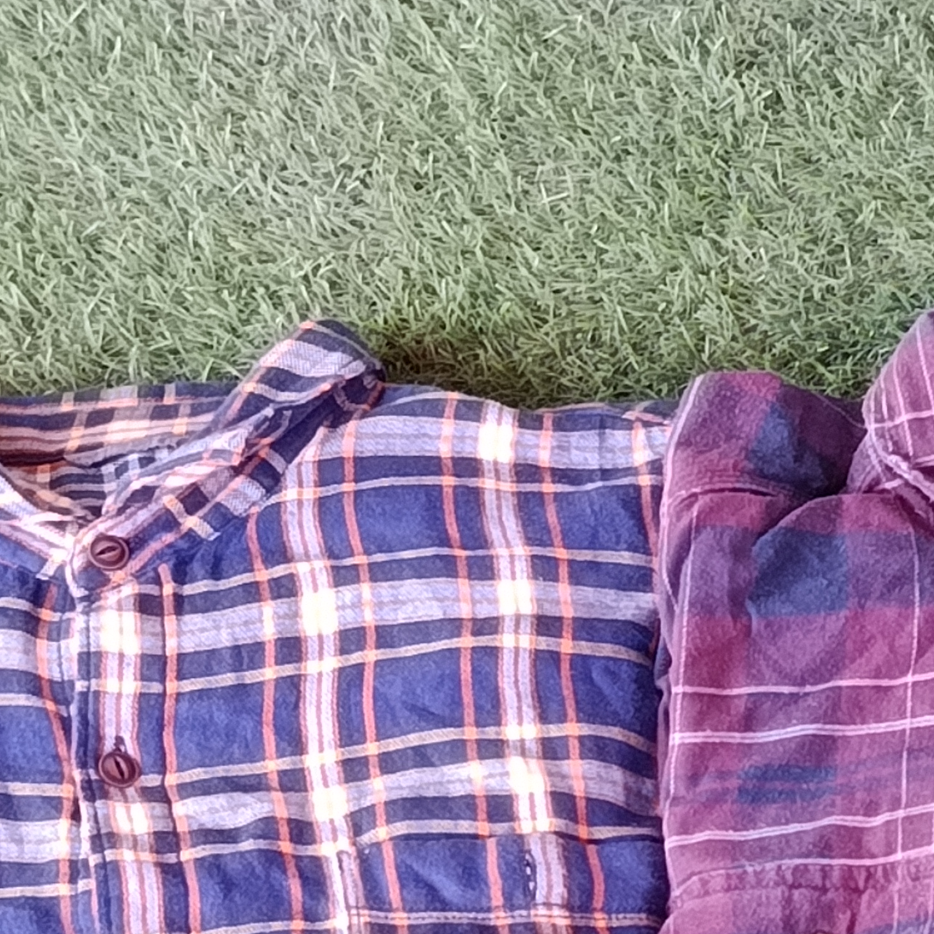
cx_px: 666
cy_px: 1081
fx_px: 4335
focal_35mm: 142
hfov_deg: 12.3
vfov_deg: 12.1
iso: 930
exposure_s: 1/100
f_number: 1.7
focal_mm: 5.24
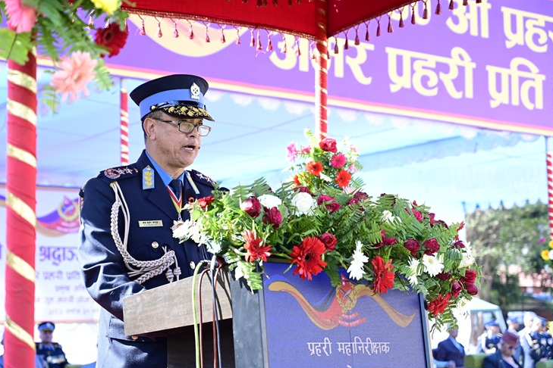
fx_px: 1091
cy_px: 186
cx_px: 280
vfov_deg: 19.2
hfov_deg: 28.5
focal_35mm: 71
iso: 400
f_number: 5
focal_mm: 70
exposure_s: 1/200
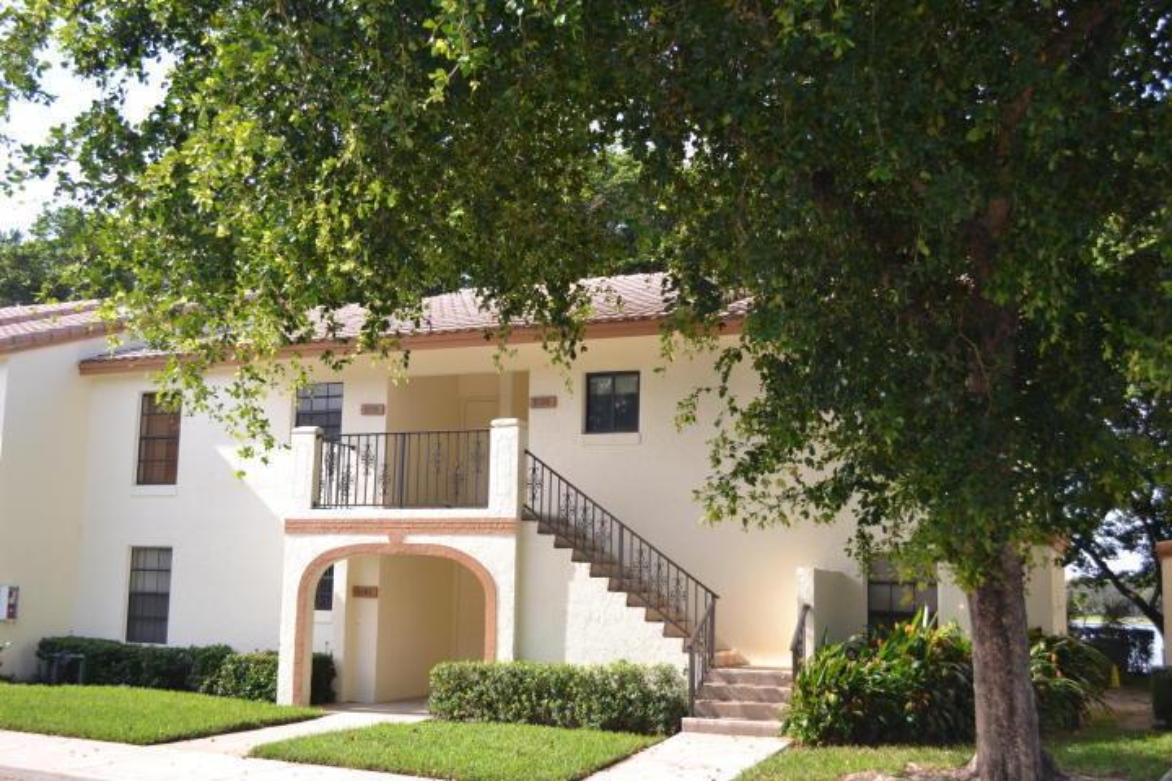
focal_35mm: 39
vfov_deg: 34.2
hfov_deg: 49.6
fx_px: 1270
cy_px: 390
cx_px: 586
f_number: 5
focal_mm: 26
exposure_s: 1/200
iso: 100
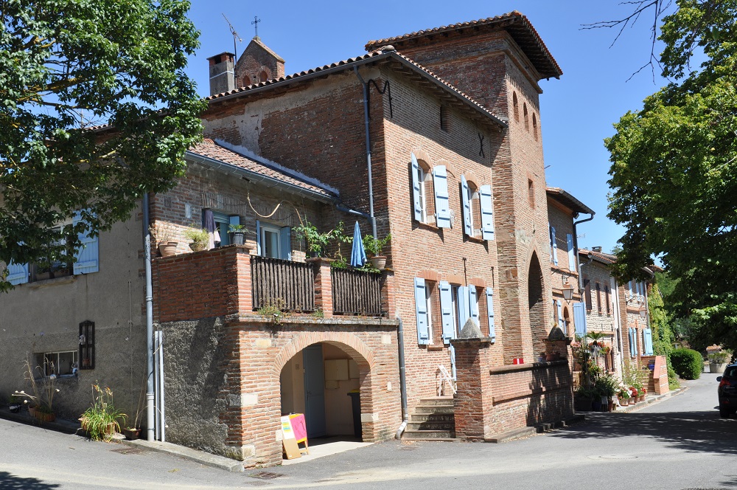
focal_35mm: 45
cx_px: 368
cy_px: 245
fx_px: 920
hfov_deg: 43.7
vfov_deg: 29.8
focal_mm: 30
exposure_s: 1/125
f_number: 13
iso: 200
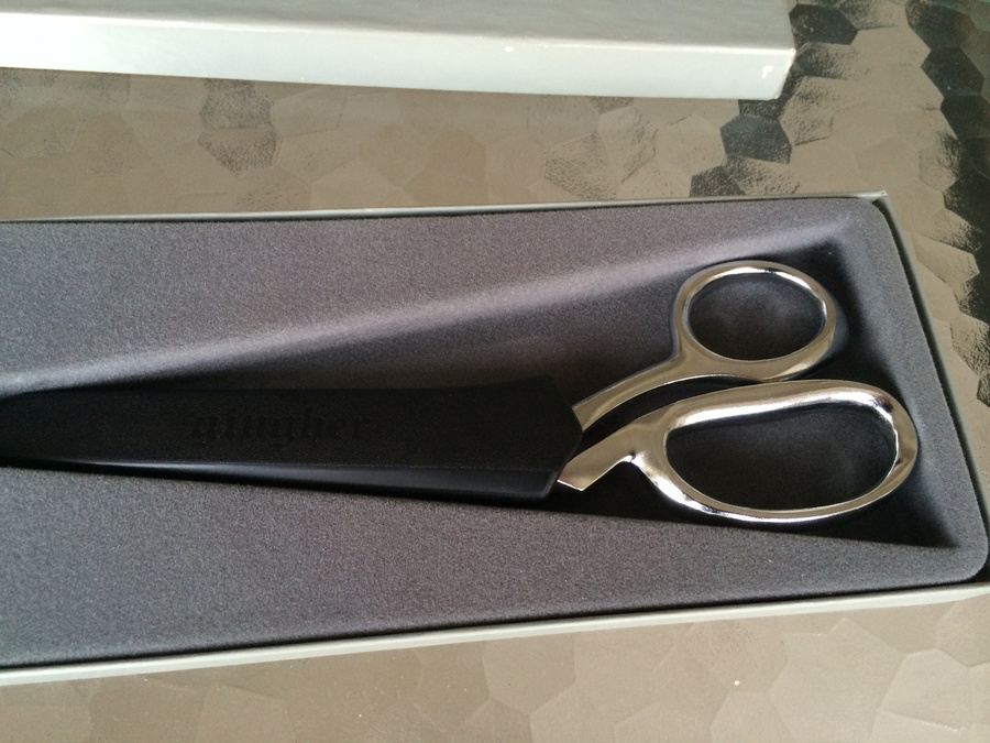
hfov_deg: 60.0
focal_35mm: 30
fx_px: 858
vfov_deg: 46.8
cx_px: 495
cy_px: 372
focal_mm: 4.12
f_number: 2.2
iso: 125
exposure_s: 1/30
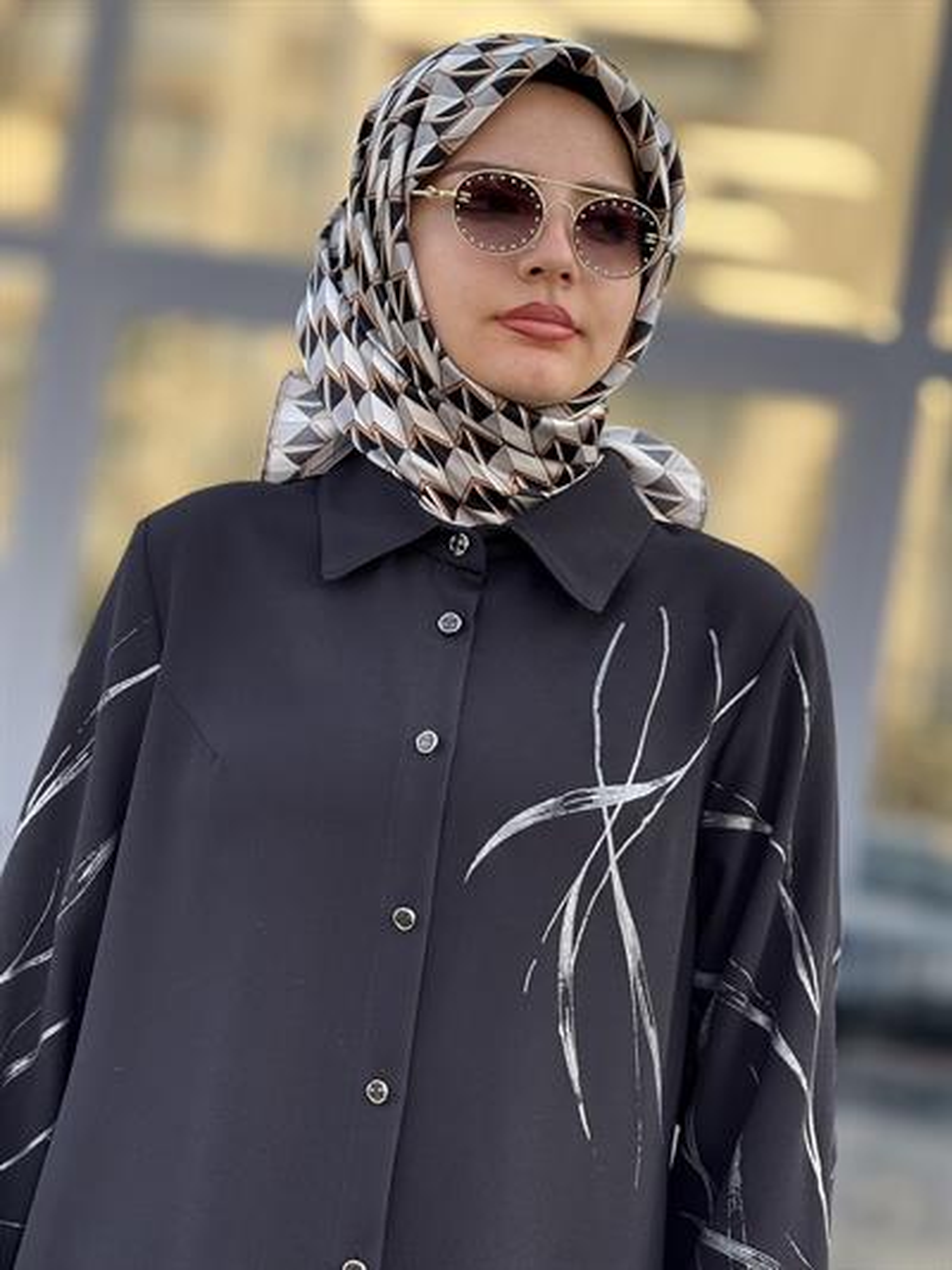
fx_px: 4399
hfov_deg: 12.4
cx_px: 476
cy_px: 635
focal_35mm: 120
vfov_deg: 16.4
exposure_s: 1/100
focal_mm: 15.66
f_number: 2.8
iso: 80
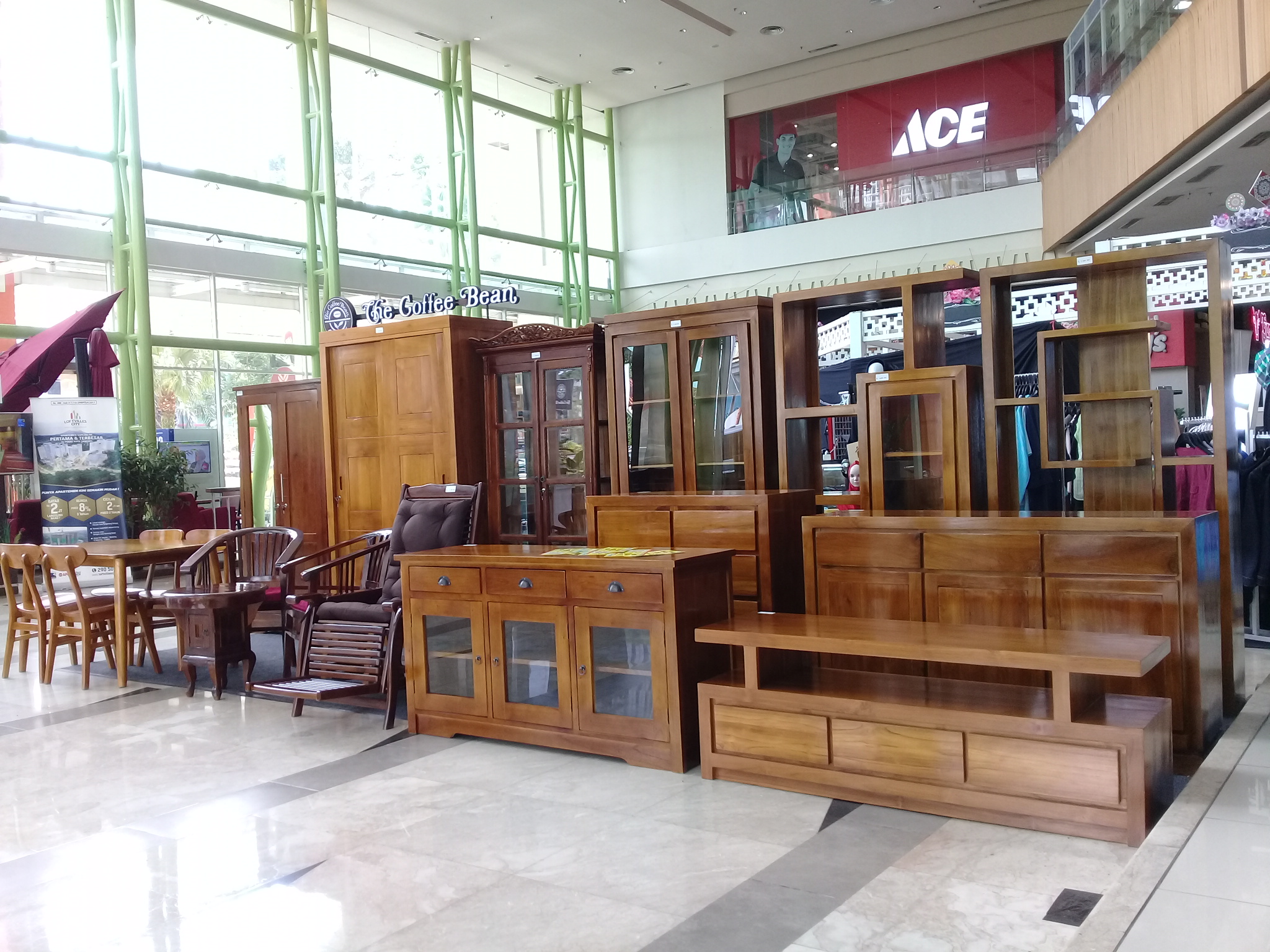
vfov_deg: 45.4
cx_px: 635
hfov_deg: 58.4
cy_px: 476
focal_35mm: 31
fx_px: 1137
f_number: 2.2
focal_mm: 3.3
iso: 50
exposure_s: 1/50
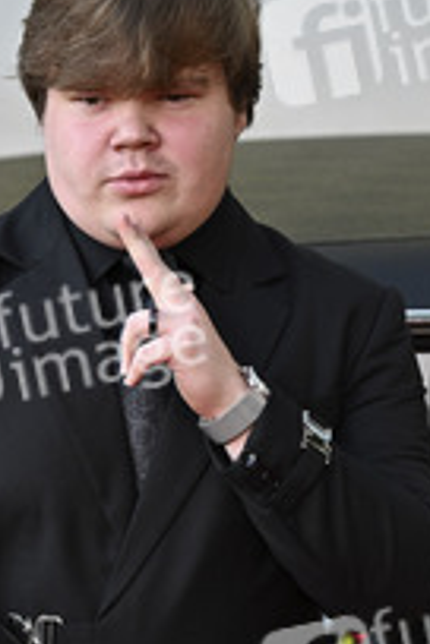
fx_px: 4067
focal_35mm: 227
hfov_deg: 6.1
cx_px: 136
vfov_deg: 9.1
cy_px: 505
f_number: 4.5
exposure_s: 1/320
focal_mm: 116
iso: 1600
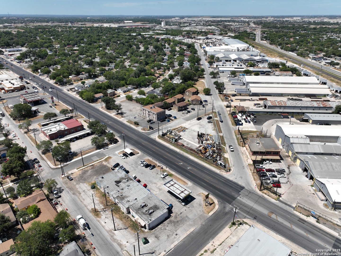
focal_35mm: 24
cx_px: 170
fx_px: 236
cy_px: 128
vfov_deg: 56.8
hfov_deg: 71.6
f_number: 2.8
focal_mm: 12.29
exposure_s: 1/2000
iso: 100
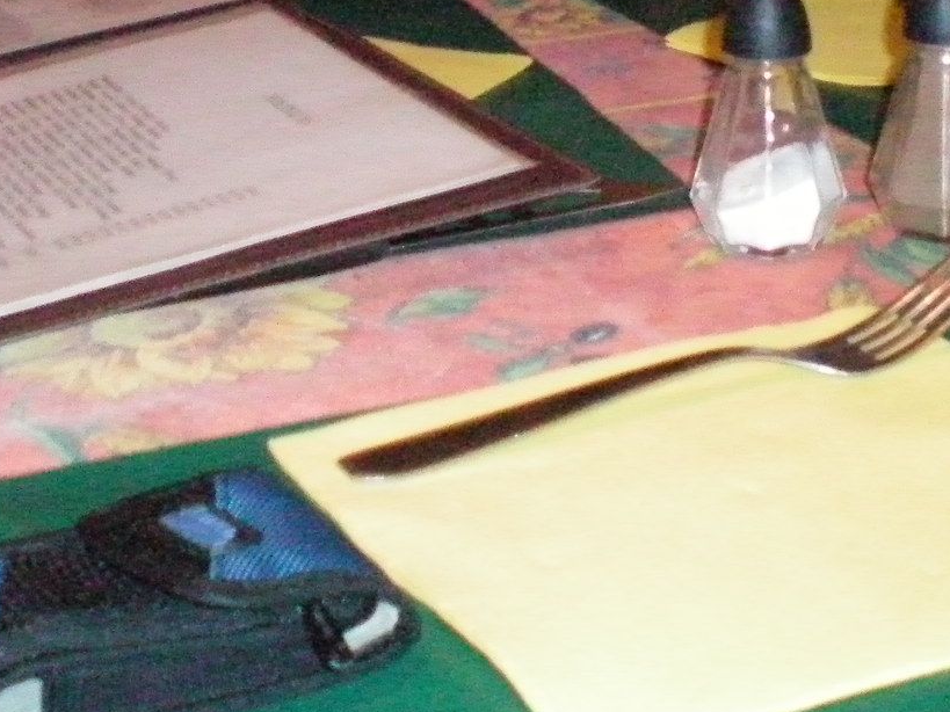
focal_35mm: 95
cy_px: -119
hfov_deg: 20.6
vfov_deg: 15.1
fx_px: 2607
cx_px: 563
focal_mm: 6.3
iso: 800
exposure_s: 1/125
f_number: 3.1
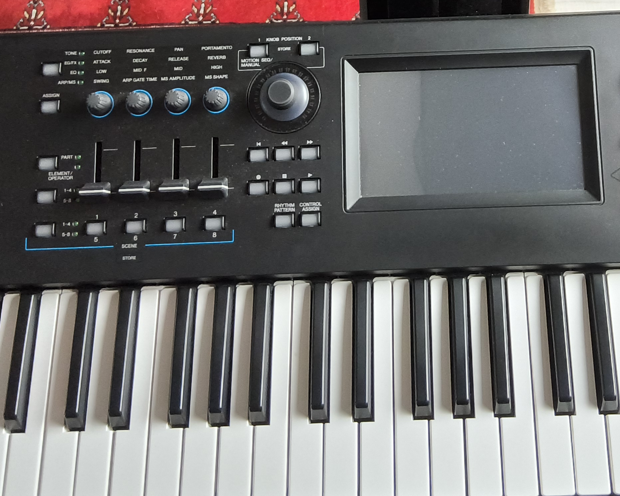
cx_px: 431
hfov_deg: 34.3
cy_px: 85
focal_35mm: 54
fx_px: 991
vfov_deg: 27.4
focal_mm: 3.08
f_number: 2
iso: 400
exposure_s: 1/100
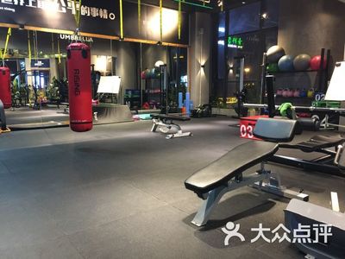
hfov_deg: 61.7
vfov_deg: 48.2
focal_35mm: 29
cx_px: 172
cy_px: 130
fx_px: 289
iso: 125
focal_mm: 4.15
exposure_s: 1/10
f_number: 2.2
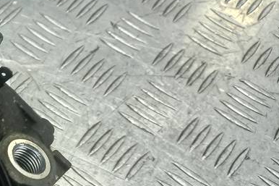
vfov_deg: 19.6
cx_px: -71
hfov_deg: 25.7
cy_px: 140
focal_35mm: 69
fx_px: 534
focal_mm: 4.6
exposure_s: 1/50
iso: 80
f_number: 1.8
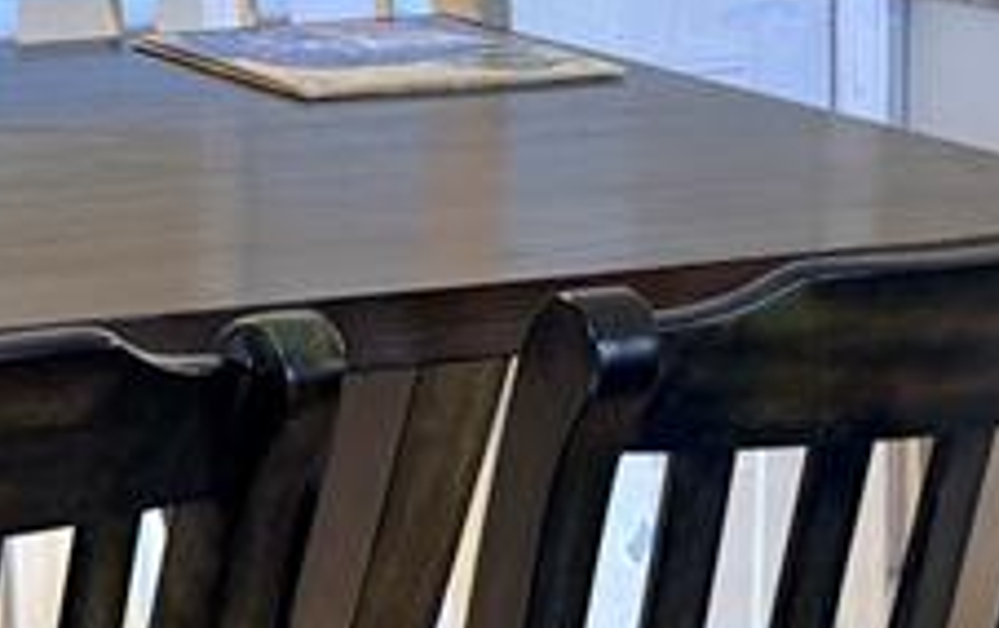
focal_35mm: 115
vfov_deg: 11.2
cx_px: -614
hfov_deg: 16.1
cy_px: -184
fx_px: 3136
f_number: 1.78
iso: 125
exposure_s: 1/120
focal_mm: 6.76
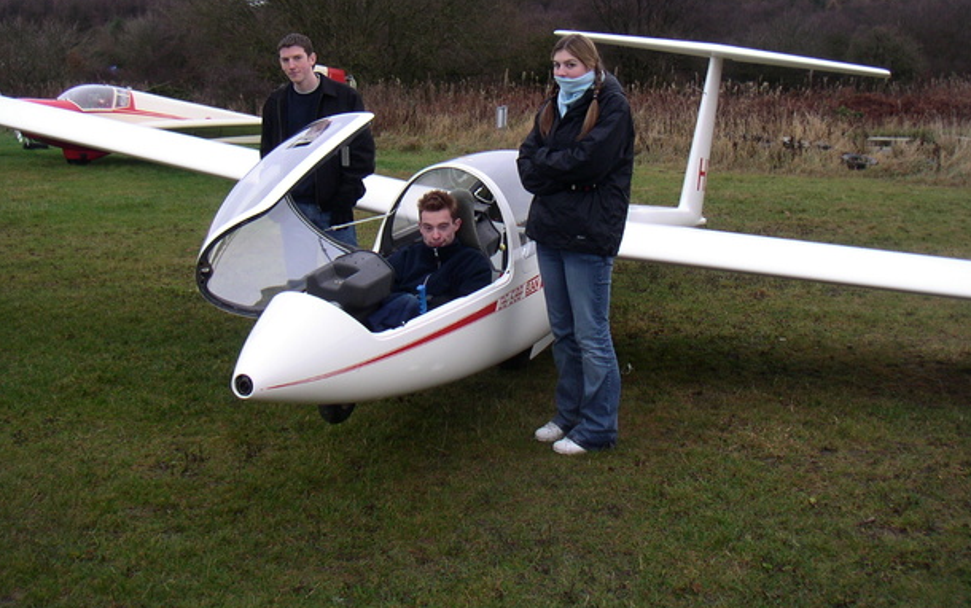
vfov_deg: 29.1
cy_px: 224
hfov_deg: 45.2
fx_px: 1165
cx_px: 486
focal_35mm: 44
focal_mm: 6
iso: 50
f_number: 2.8
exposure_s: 1/50
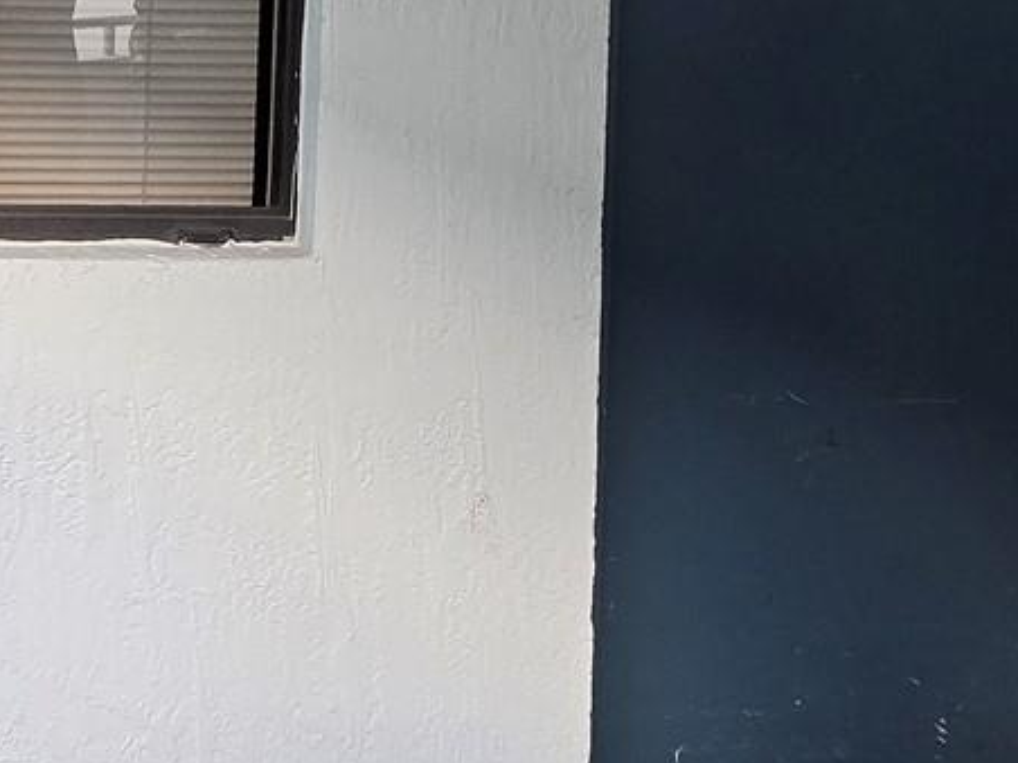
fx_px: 1353
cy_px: -61
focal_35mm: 46
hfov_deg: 37.7
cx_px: 52
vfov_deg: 28.8
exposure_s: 1/100
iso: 250
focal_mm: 2.2
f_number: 2.2
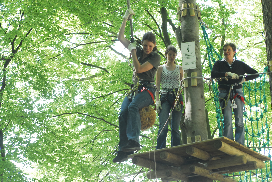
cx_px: 136
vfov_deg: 13.1
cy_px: 91
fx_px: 794
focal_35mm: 105
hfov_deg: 19.4
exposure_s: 1/100
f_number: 5
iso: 400
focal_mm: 70
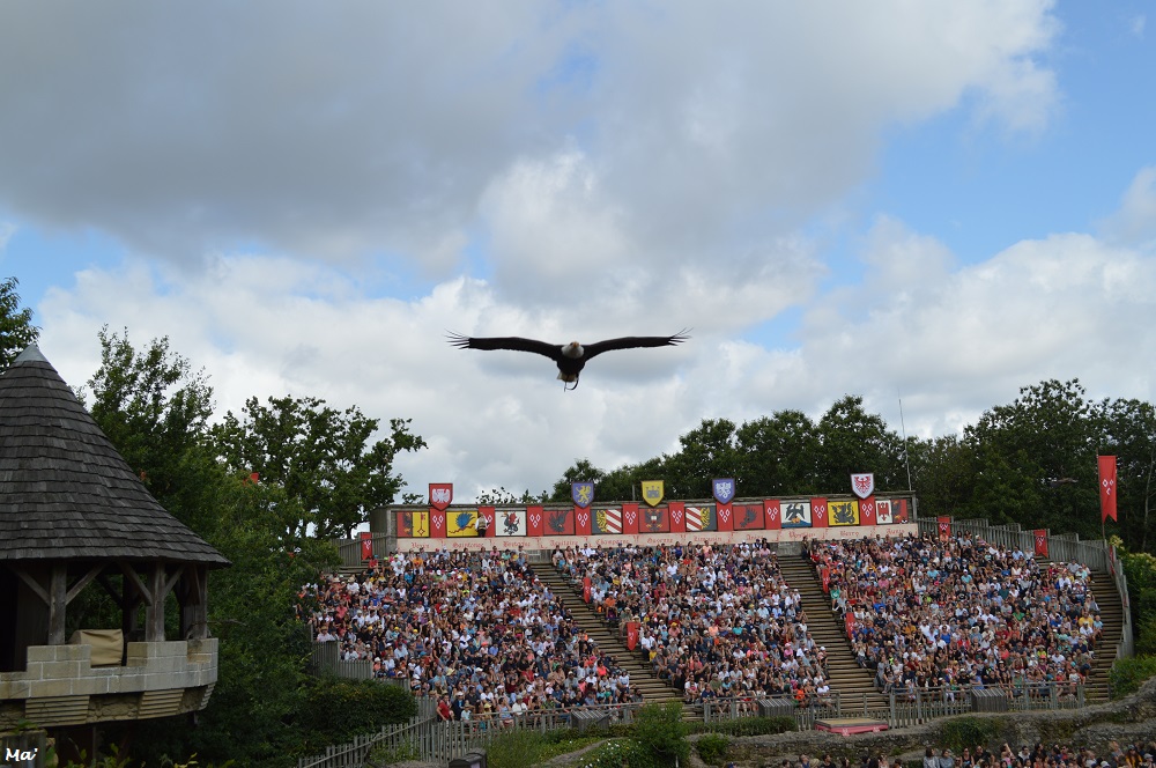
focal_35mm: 36
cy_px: 384
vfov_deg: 36.8
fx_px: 1154
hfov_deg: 53.2
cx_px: 578
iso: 100
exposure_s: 1/250
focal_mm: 24
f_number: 8
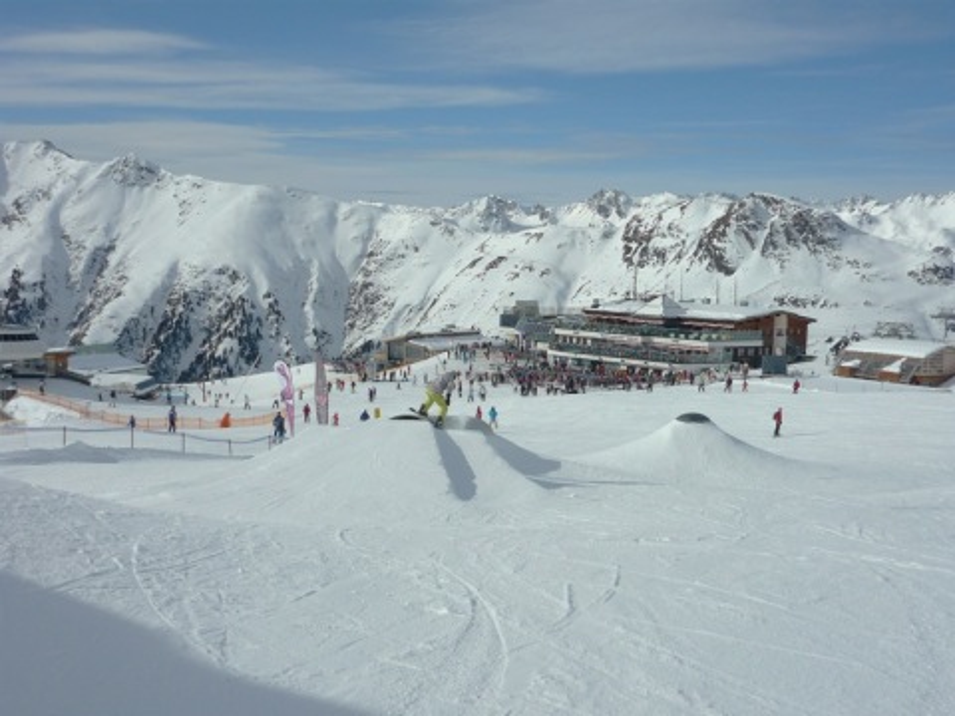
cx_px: 478
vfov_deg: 30.9
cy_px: 358
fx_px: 1297
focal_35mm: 47
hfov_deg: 40.4
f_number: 9
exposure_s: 1/320
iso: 100
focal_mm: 7.8
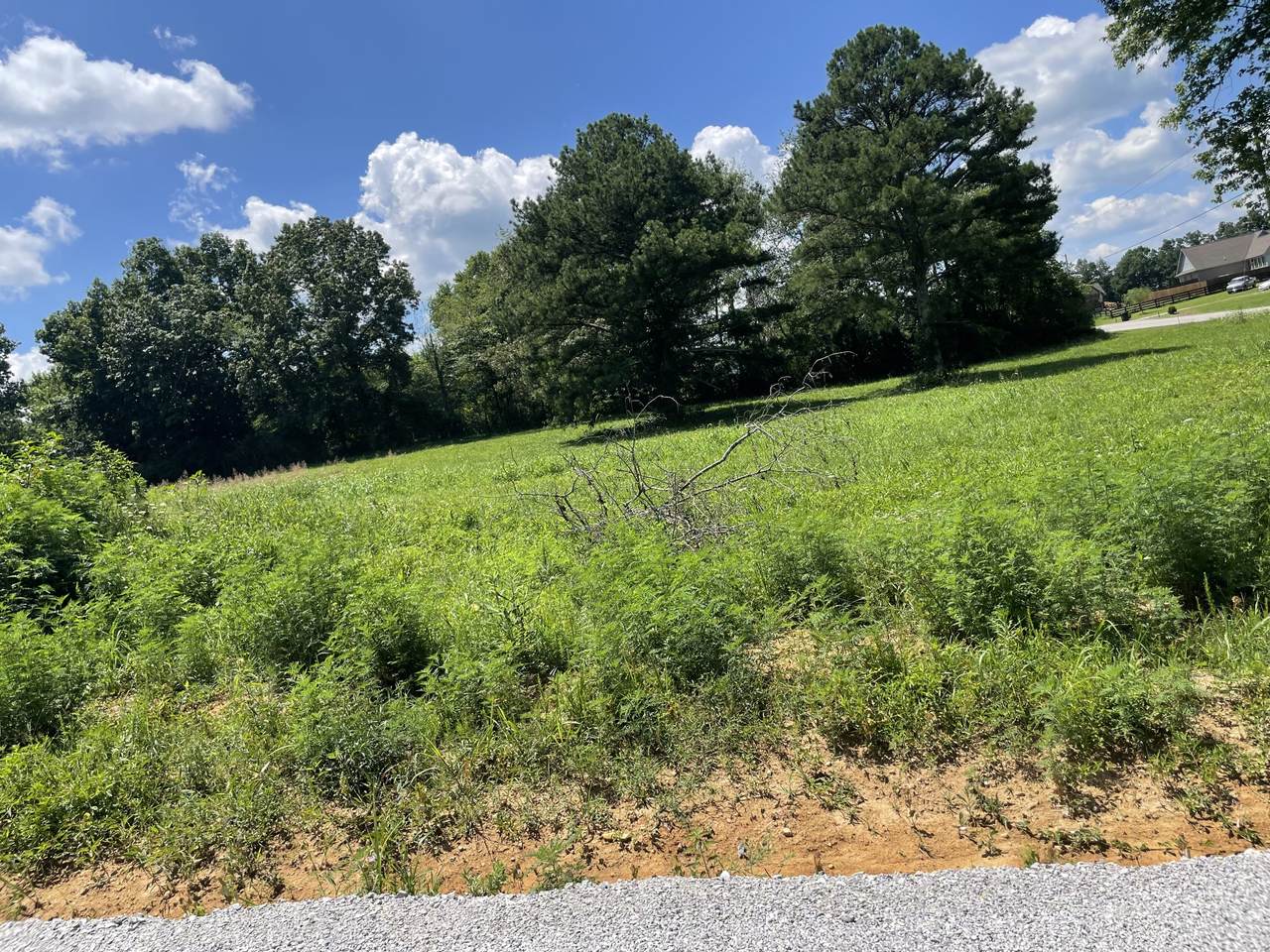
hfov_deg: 67.3
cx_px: 635
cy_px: 476
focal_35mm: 26
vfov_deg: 53.1
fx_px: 954
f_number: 1.6
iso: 32
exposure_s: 1/2681
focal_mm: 4.2
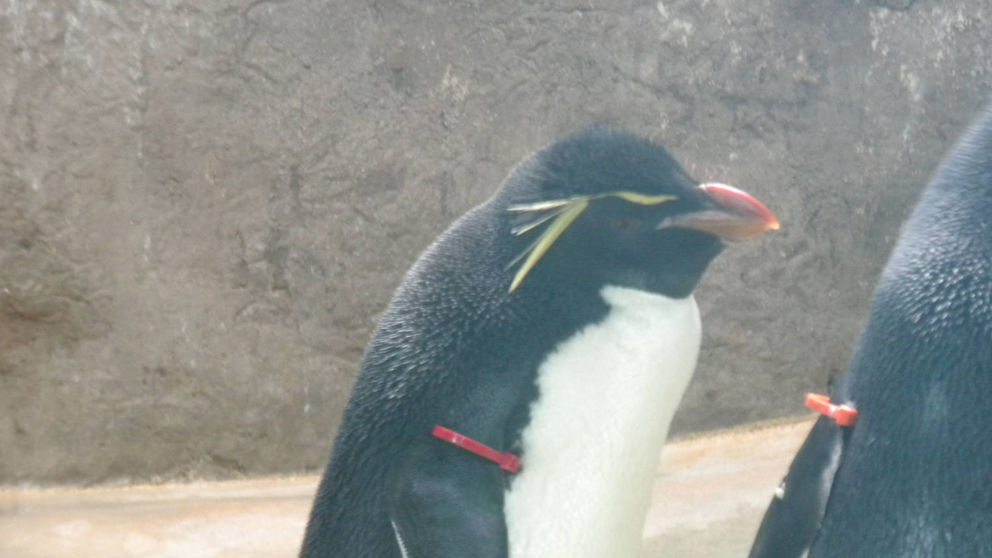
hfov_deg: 8.0
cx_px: 499
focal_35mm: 271
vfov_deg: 4.5
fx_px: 7128
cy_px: 340
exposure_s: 1/30
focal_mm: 42.1
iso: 400
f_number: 5.2
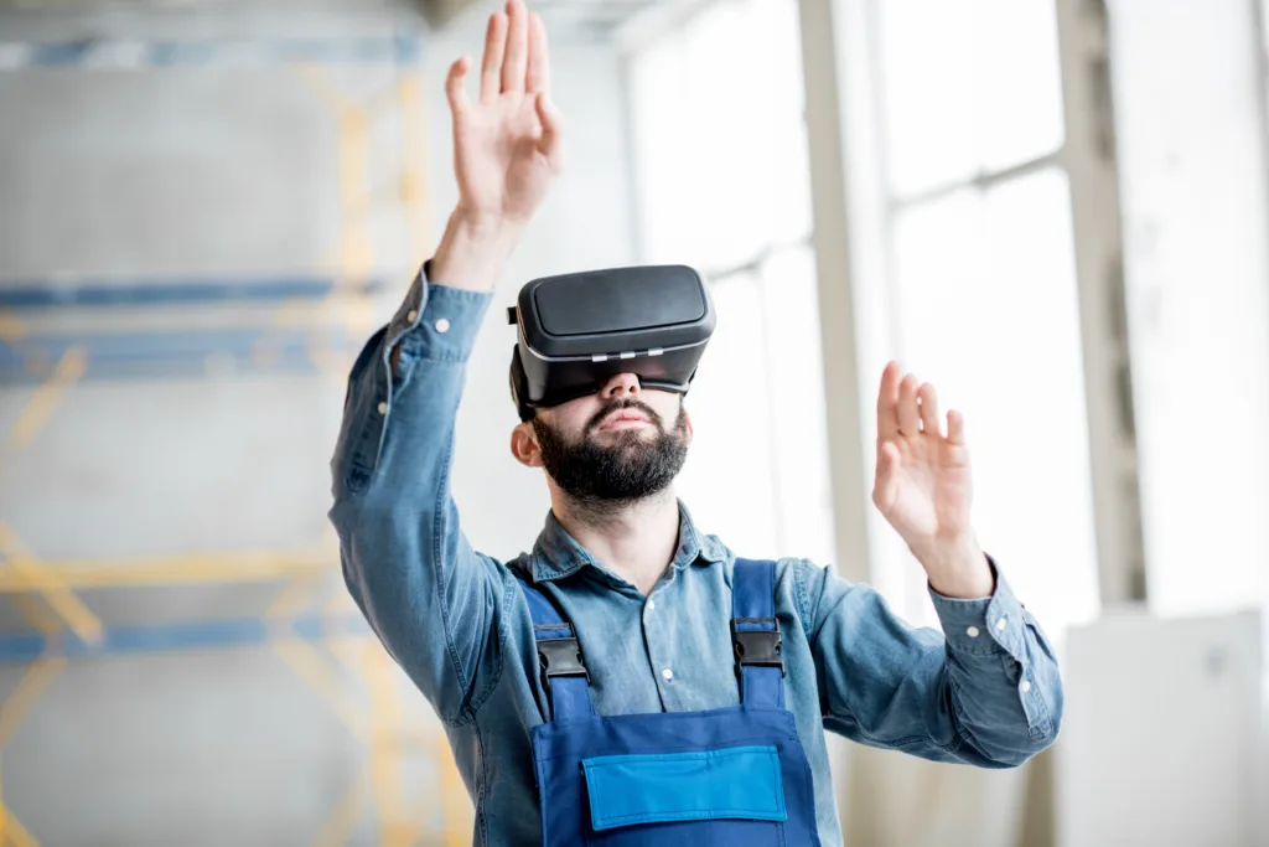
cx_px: 634
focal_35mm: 85
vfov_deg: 16.1
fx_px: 2996
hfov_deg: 23.9
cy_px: 424
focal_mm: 85
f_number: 2.2
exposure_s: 1/160
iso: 250
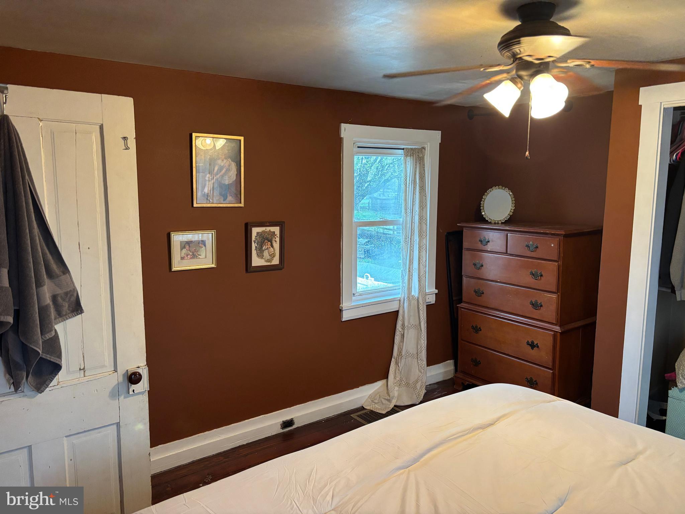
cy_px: 257
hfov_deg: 67.3
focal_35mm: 26
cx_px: 342
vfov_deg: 53.1
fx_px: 515
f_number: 1.6
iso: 320
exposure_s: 1/60
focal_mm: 5.96
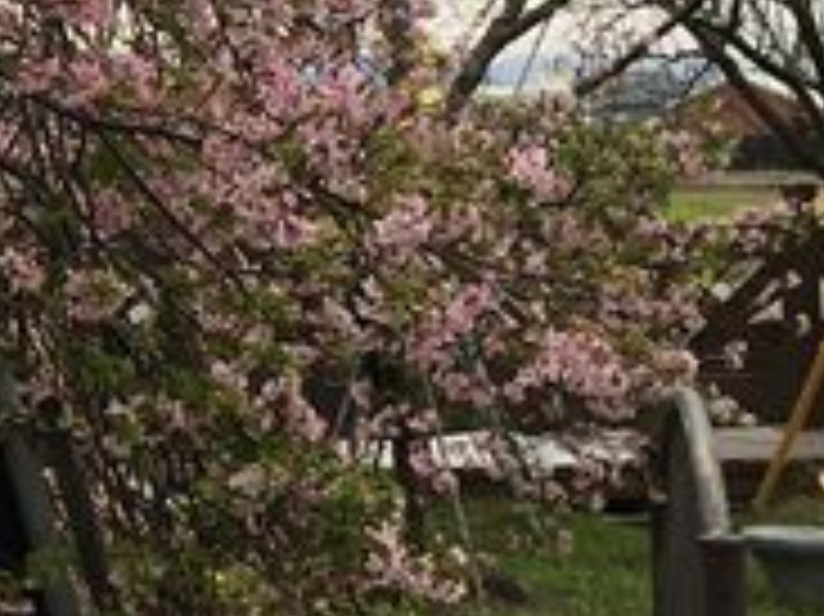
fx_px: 3021
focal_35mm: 127
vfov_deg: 11.5
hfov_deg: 14.4
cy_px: -94
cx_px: -437
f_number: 2.2
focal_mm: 4.15
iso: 25
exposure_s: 1/596
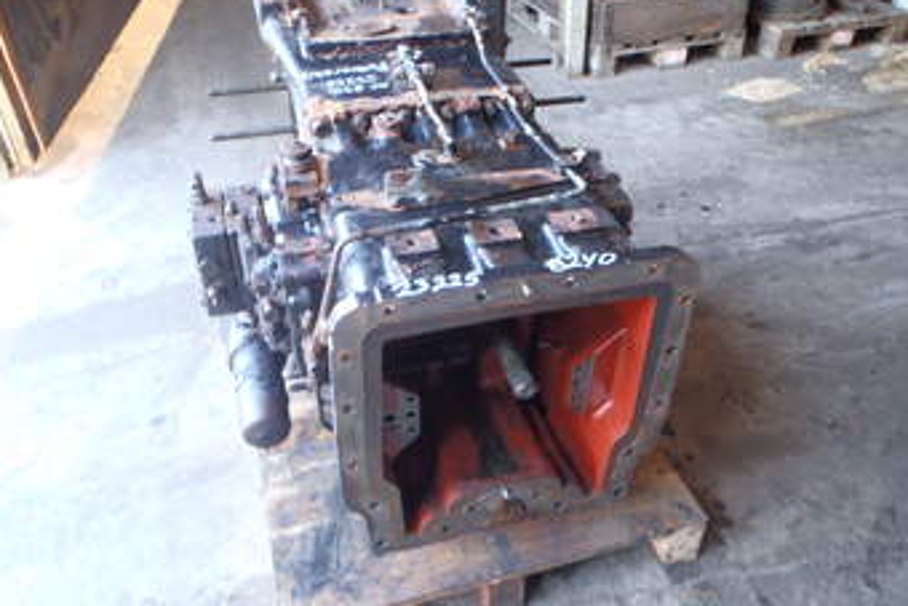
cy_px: 338
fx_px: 757
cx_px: 462
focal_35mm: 30
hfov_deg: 61.9
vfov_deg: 43.6
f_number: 3.5
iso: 200
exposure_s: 1/8
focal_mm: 5
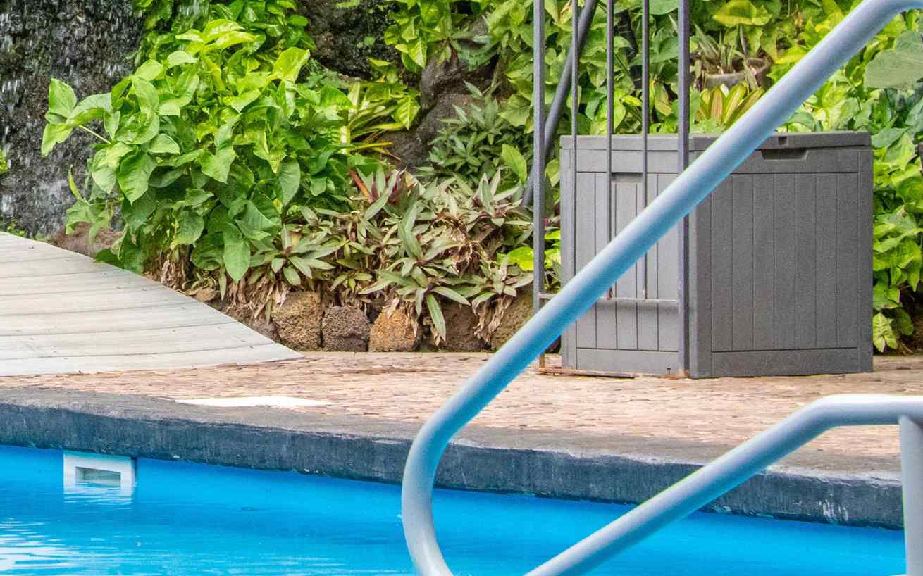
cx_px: 10
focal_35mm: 333
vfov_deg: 3.9
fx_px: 8374
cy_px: -14
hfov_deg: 6.3
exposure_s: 1/250
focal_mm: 67
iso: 3200
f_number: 8
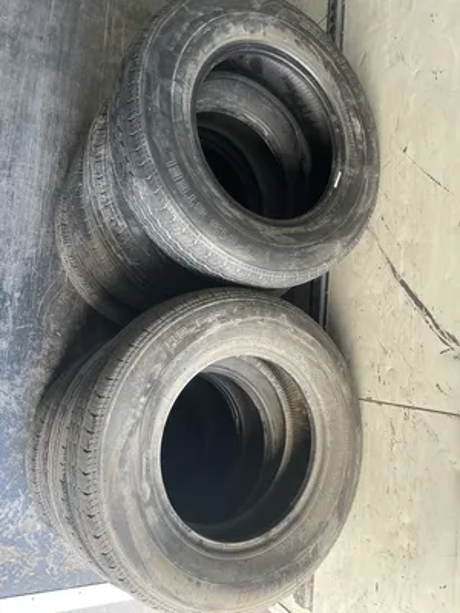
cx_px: 230
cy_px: 306
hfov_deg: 53.1
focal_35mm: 26
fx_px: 461
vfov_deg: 67.3
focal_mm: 4.2
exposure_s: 1/121
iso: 64
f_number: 1.6
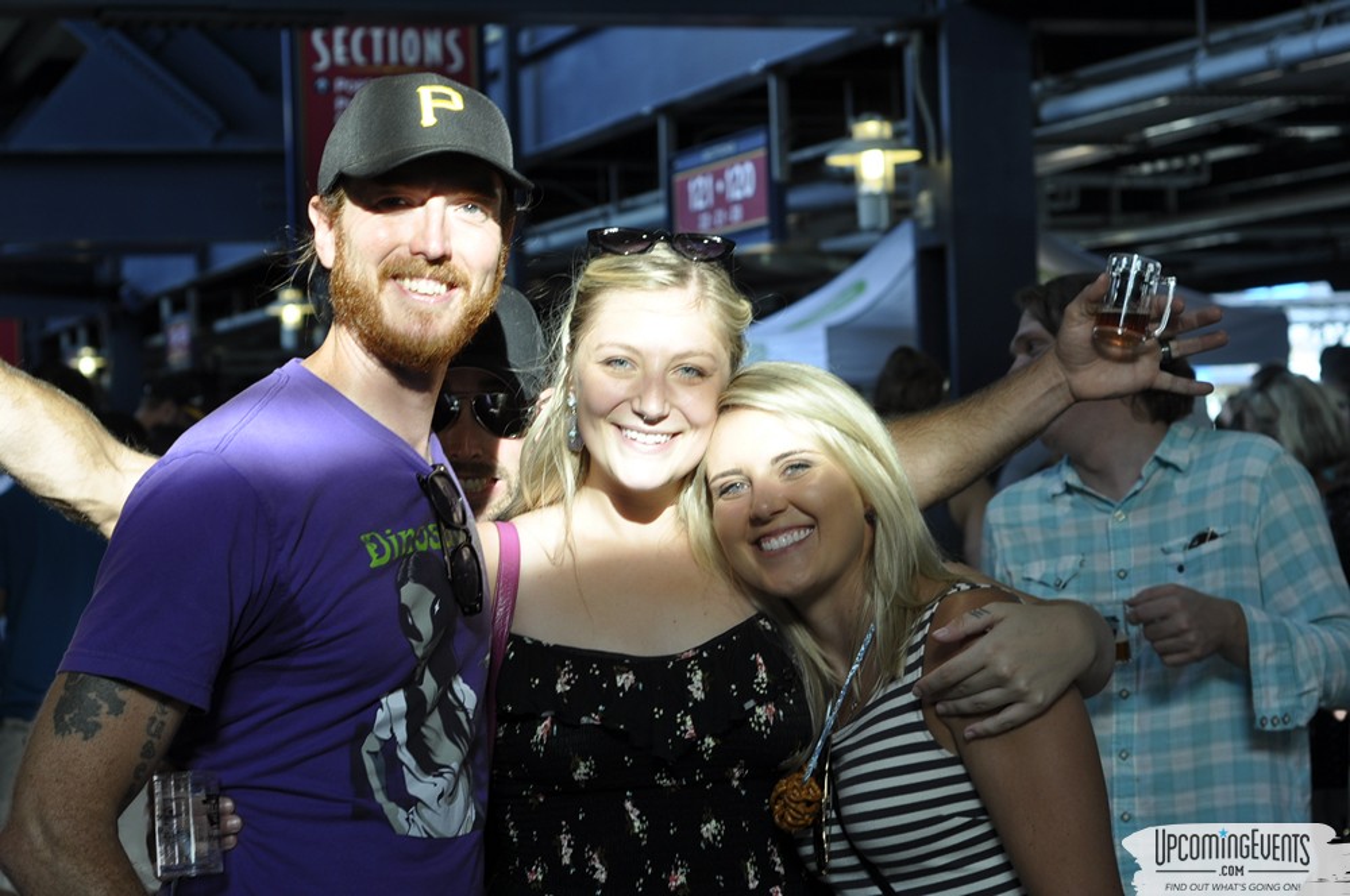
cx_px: 675
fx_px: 2809
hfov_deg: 27.0
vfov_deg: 18.1
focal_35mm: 75
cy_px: 448
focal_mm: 50
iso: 200
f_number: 4.5
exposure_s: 1/80
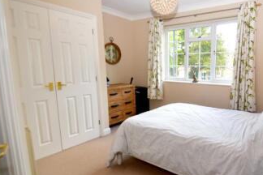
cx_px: 181
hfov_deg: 75.4
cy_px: 93
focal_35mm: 22
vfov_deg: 57.2
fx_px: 161
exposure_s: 1/80
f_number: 4.5
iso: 400
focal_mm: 10
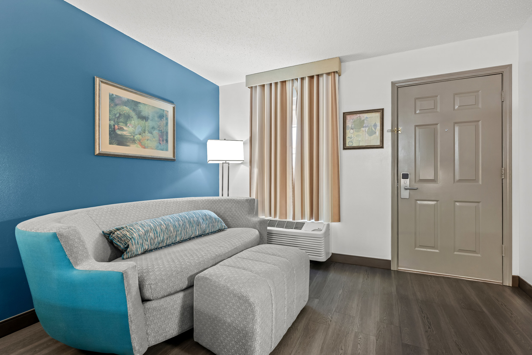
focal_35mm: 14
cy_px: 178
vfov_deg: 81.2
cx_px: 266
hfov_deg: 104.3
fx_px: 207
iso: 200
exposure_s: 2
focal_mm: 14
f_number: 8
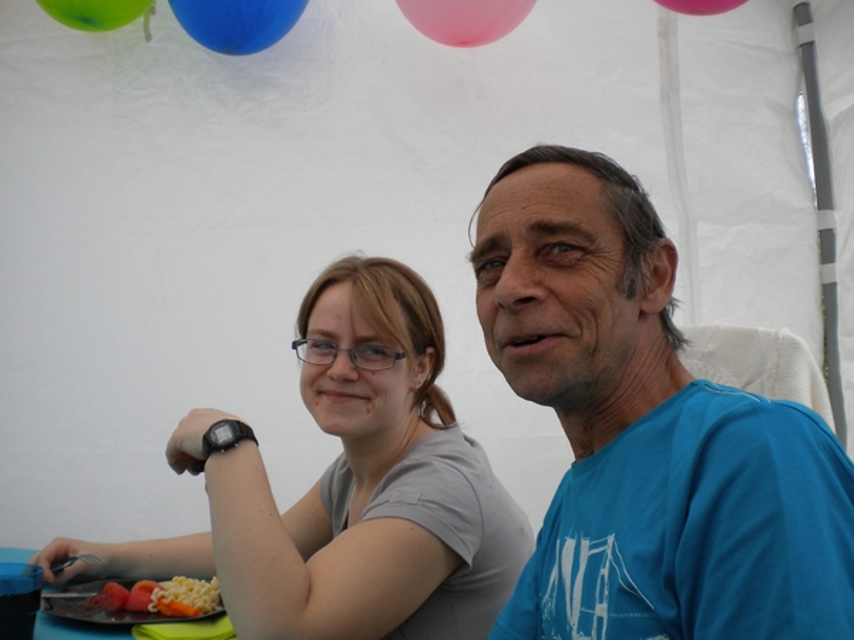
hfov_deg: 52.6
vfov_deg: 40.7
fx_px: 863
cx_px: 427
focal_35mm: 35
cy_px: 320
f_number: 4.6
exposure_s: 1/252
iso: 80
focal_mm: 6.3
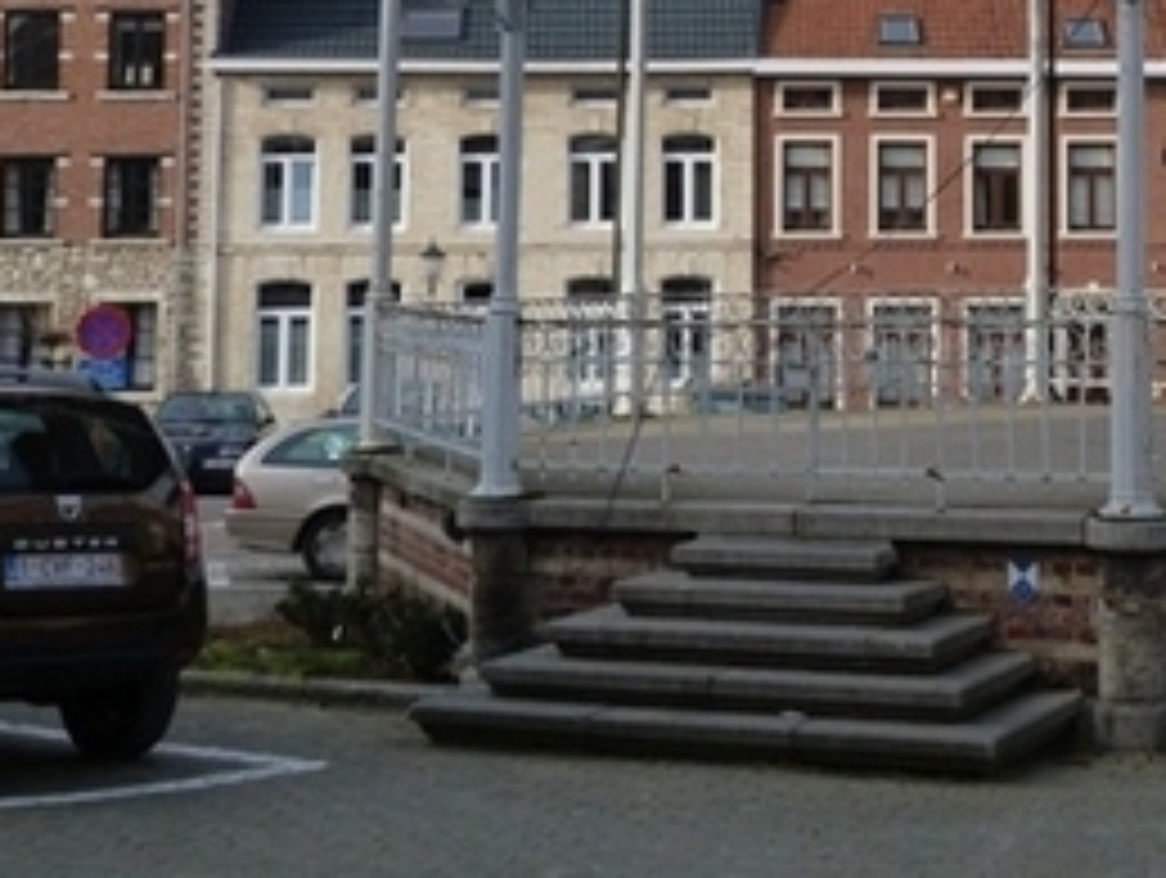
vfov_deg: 19.1
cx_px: 1004
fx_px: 2496
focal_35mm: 74
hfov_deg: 25.6
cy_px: -90
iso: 125
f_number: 5
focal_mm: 5.7
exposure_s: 1/250
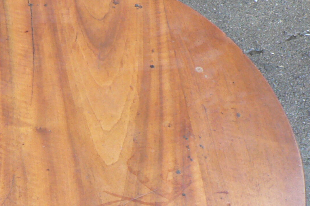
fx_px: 766
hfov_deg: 22.3
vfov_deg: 15.0
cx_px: 25
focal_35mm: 89
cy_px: 221
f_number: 2.8
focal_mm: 6
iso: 200
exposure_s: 1/15
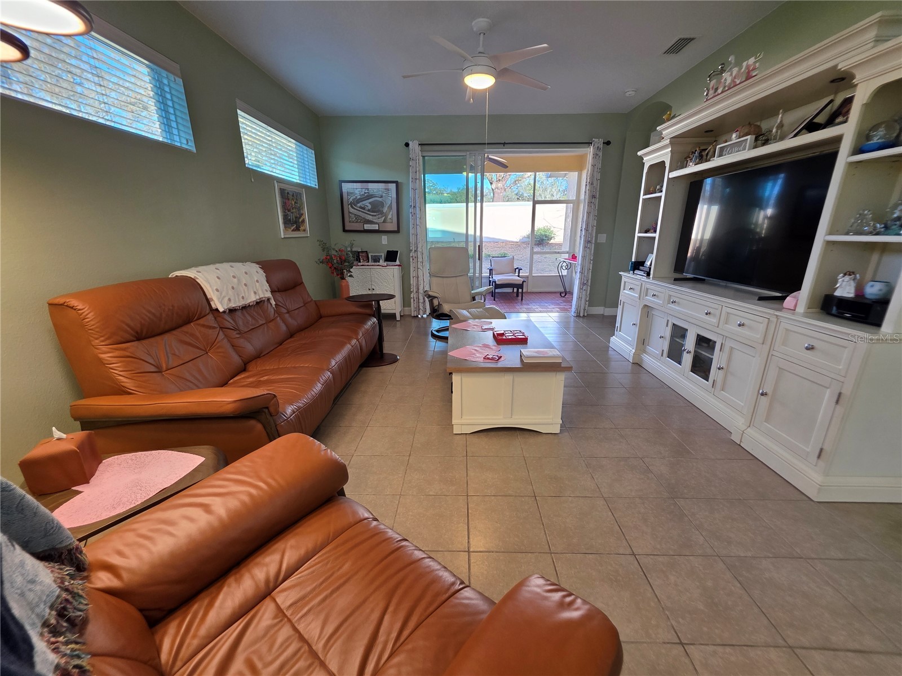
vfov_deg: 89.9
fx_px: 339
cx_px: 451
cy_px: 338
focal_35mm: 13
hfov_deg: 106.2
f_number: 1.9
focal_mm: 2.2
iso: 125
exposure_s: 1/120
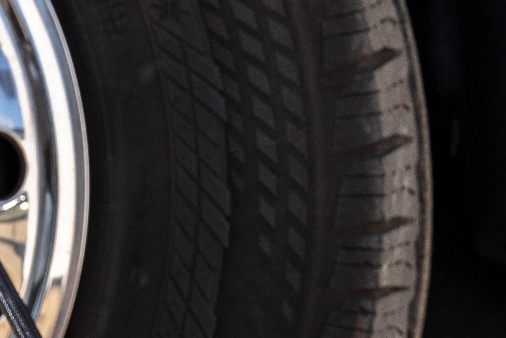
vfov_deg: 4.0
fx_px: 4849
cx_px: 103
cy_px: 342
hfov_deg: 6.0
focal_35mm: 345
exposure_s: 1/200
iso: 125
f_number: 8
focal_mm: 70
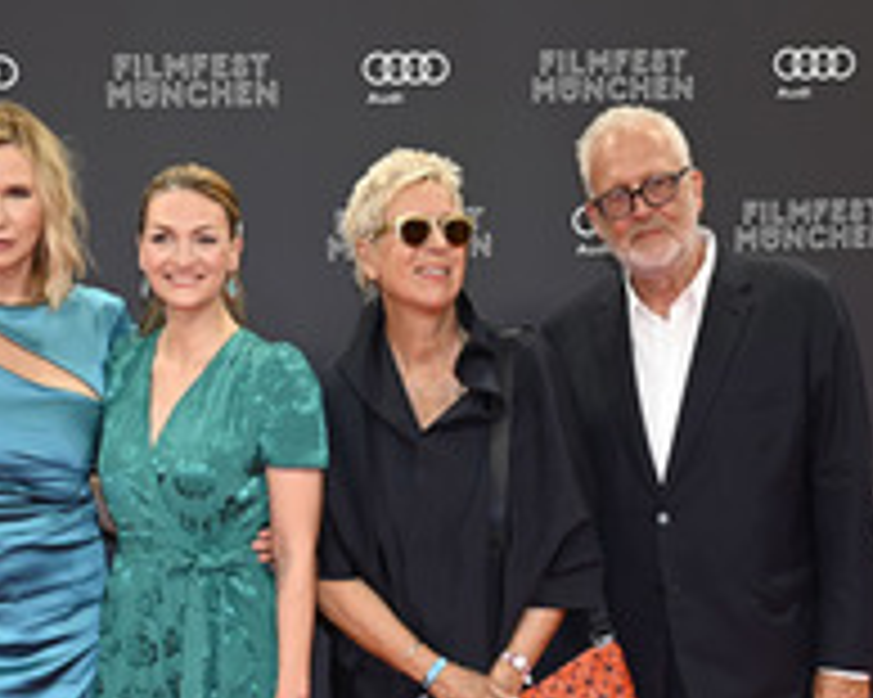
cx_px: 398
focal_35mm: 85
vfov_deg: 17.7
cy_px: 666
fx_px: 2195
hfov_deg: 22.5
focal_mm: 39
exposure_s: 1/125
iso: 640
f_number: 6.3
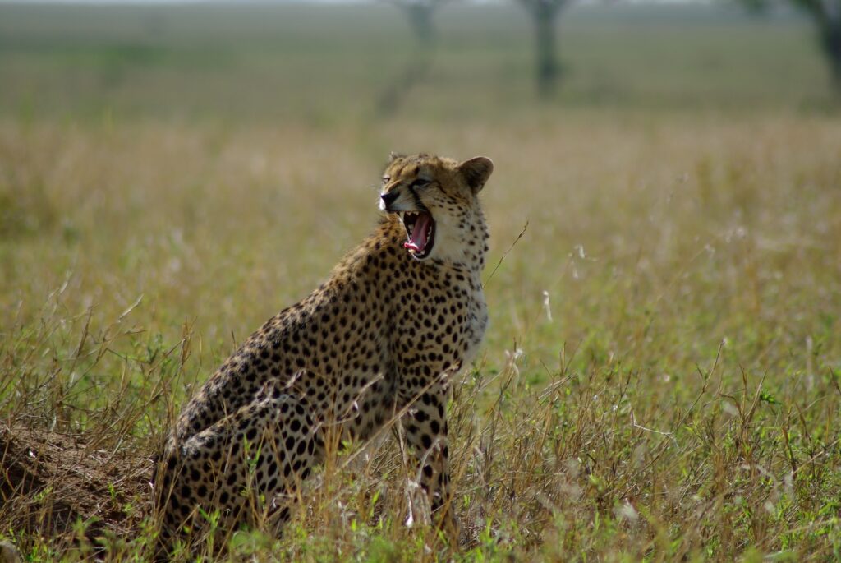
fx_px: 10523
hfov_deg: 4.6
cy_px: 282
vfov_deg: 3.1
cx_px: 420
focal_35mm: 450
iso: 100
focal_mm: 300
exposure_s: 1/350
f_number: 5.6
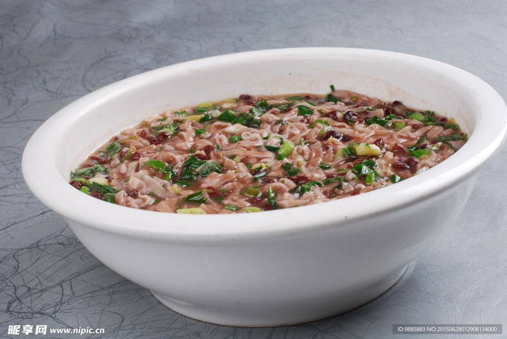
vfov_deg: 18.2
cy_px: 170
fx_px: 1058
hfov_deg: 27.0
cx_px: 254
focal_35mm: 75
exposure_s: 1/125
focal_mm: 50
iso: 100
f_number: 14
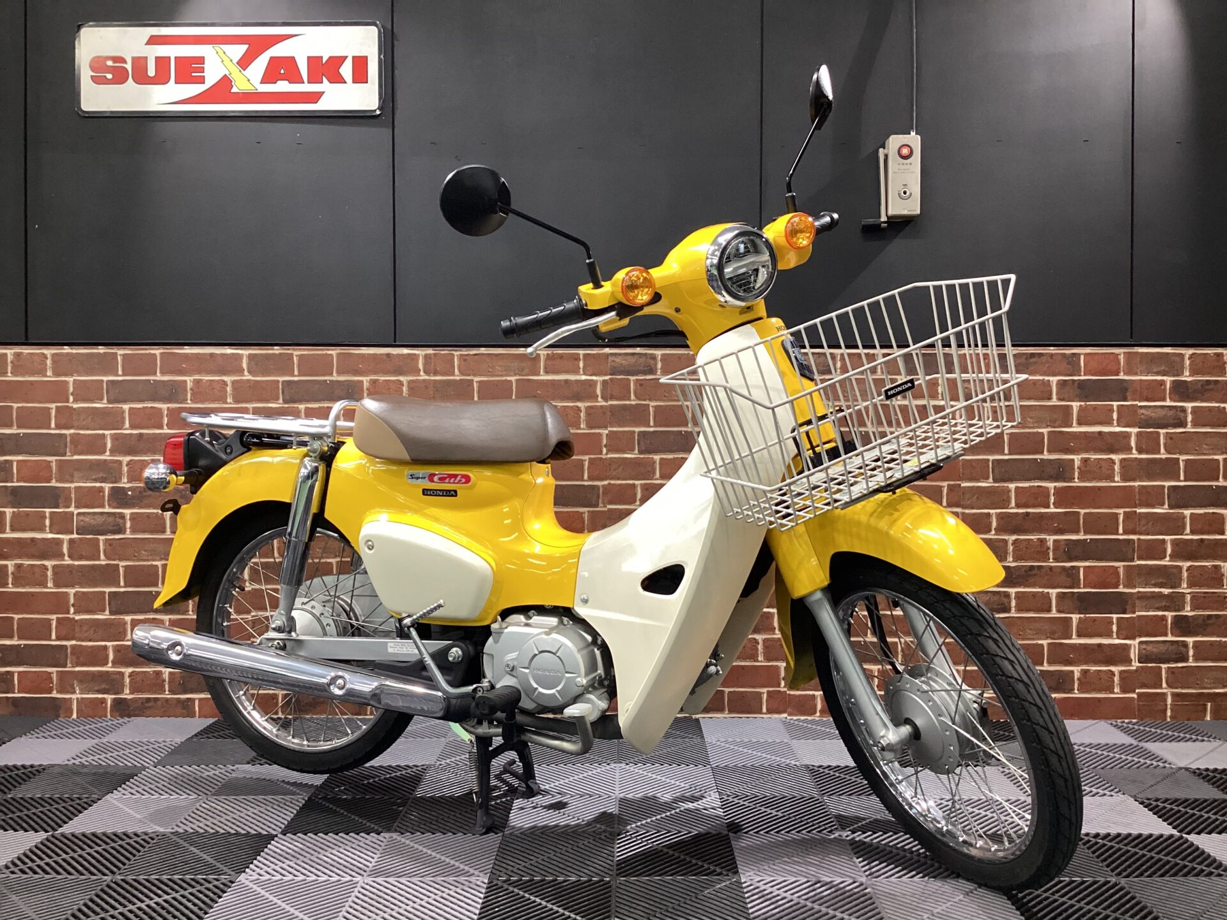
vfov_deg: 45.4
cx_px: 614
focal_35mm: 31
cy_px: 460
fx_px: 1099
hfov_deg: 58.4
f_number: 2.4
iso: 250
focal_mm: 3.3
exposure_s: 1/50
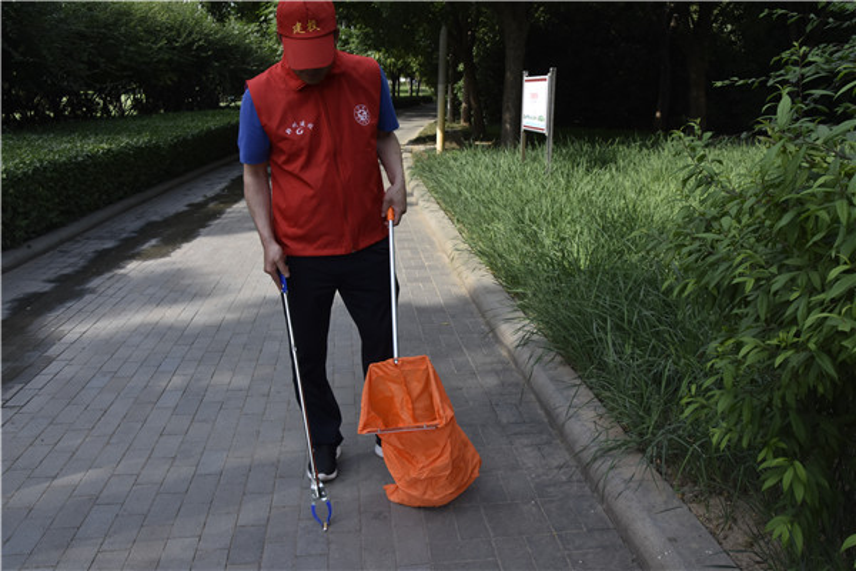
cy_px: 286
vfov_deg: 47.9
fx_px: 642
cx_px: 428
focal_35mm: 27
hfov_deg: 67.4
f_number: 8
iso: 450
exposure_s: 1/500
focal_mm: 18
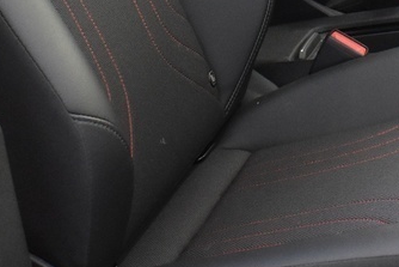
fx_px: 1452
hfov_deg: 15.2
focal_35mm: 131
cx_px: 446
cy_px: -93
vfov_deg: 10.2
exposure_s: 1/8
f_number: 5.6
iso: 1250
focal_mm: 18
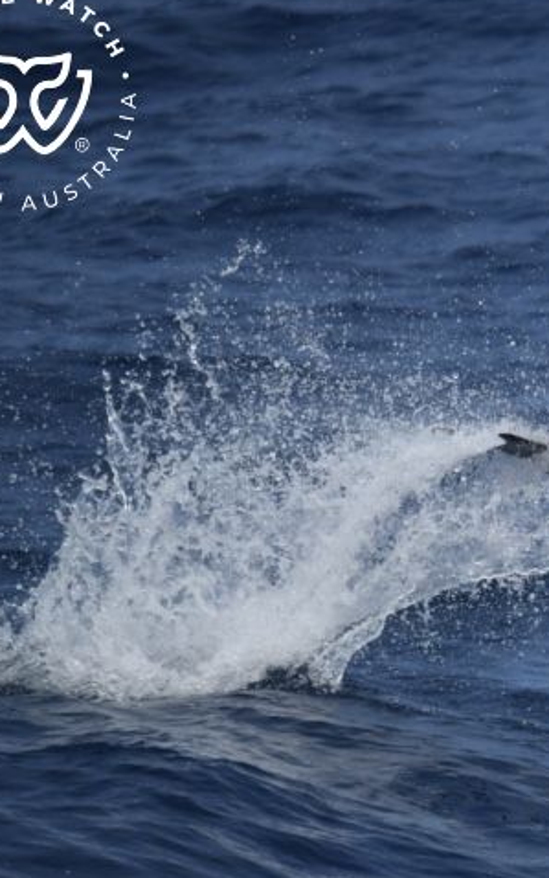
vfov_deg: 2.5
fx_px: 20384
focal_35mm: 852
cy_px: 464
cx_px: 633
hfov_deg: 1.5
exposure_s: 1/8000
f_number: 6.3
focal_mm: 500
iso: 900
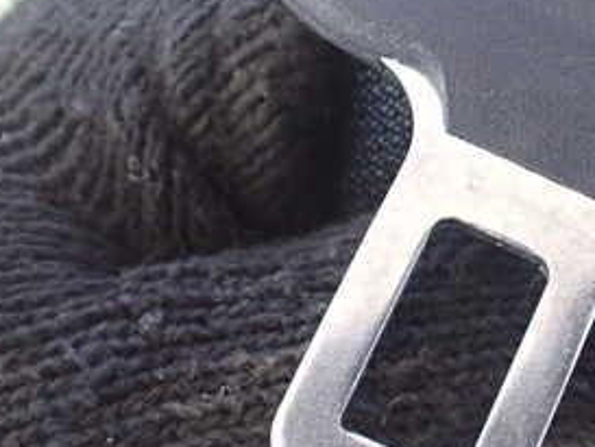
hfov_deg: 27.8
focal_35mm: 66
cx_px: 586
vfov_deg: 22.2
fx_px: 1135
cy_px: 161
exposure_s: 1/125
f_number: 2.3
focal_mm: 5.4
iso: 640
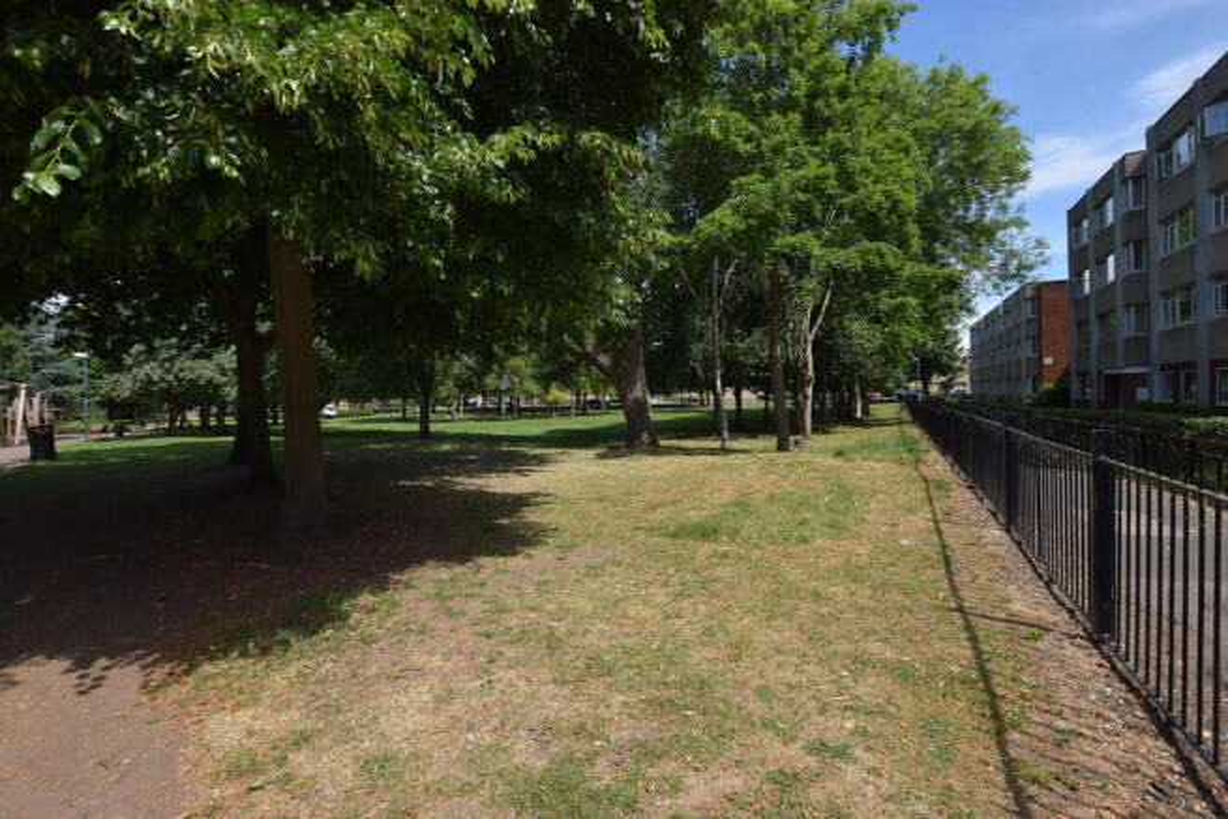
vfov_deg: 77.4
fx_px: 512
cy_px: 410
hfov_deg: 100.4
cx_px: 614
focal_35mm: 15
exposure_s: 1/200
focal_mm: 10
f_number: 8
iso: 100
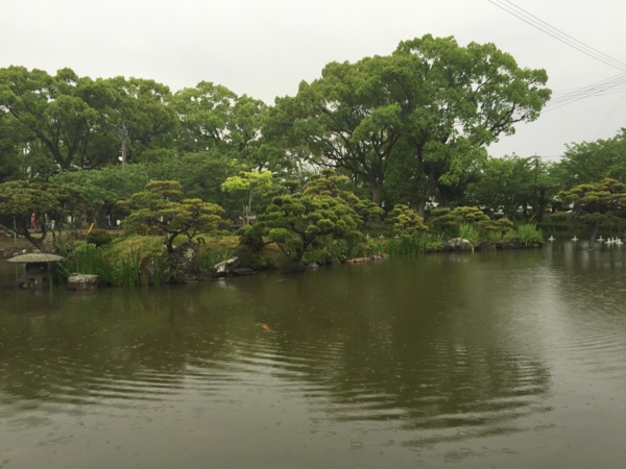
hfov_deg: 61.7
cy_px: 234
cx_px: 313
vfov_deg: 48.2
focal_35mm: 29
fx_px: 524
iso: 50
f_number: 2.2
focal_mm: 4.15
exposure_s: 1/120
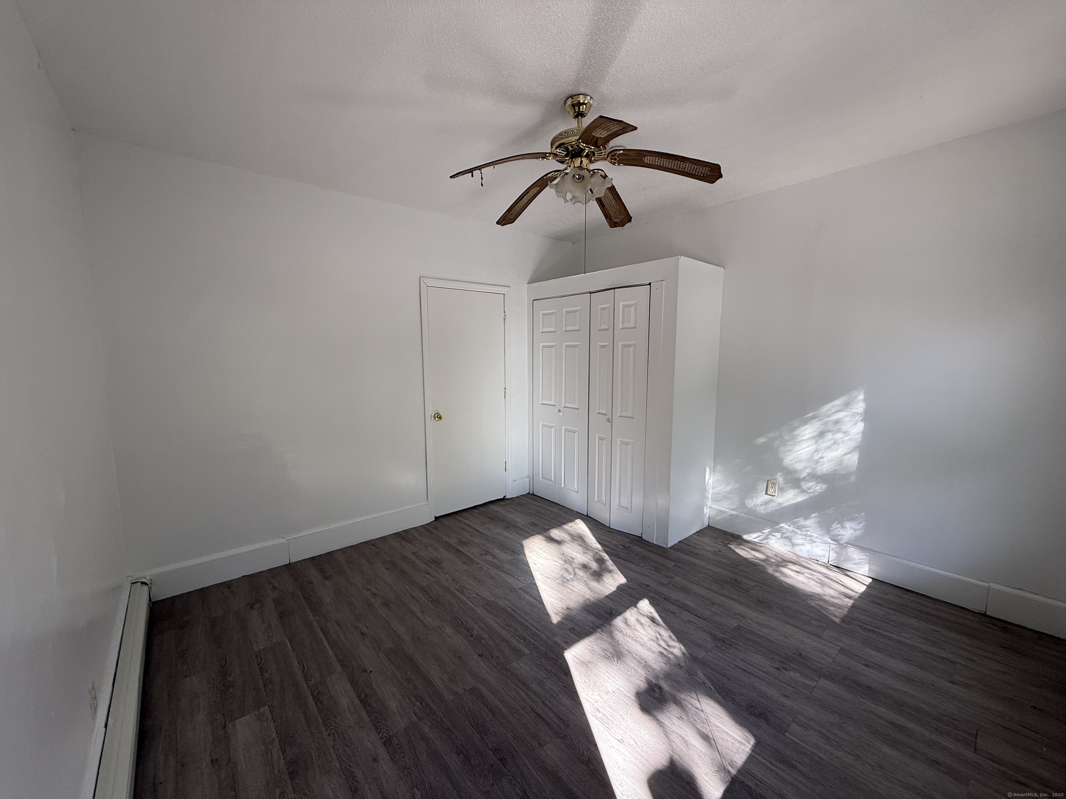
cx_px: 533
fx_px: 431
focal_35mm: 14
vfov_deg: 85.7
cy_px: 400
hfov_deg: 102.1
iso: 80
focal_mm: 2.22
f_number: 2.2
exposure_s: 1/99
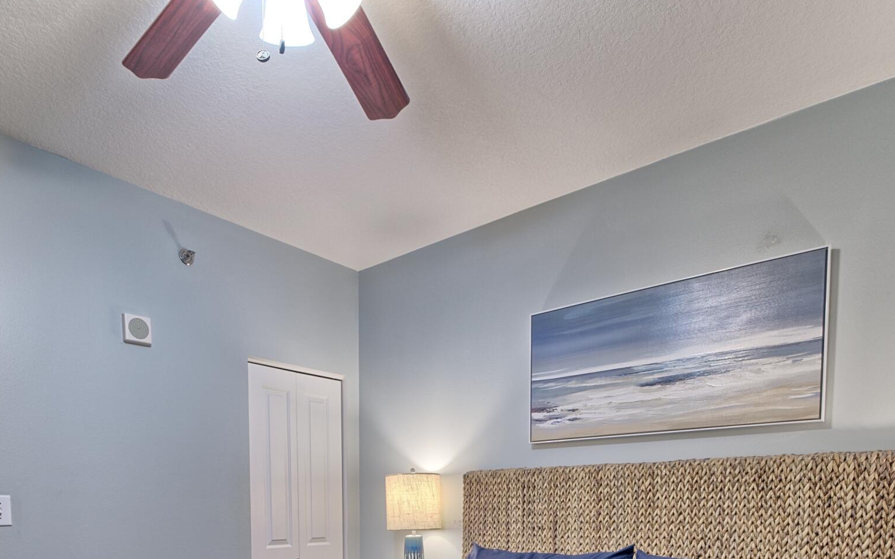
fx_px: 585
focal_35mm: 24
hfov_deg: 74.7
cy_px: 563
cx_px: 414
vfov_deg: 43.5
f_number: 8
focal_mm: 12
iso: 500
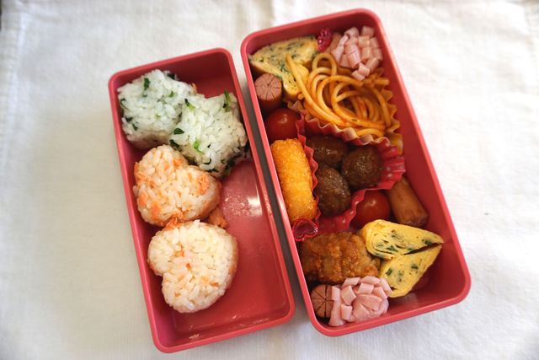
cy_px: 180
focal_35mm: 24
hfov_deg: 73.7
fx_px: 359
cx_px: 270
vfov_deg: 53.2
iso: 100
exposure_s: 1/60
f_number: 4
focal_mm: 16
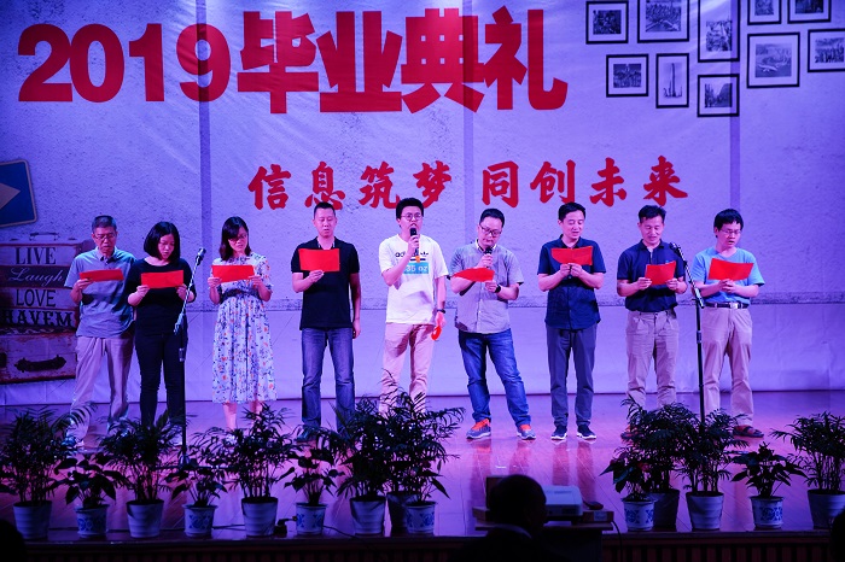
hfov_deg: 32.9
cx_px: 422
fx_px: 1431
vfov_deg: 22.2
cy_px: 281
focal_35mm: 61
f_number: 2.8
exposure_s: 1/250
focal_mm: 61
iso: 400
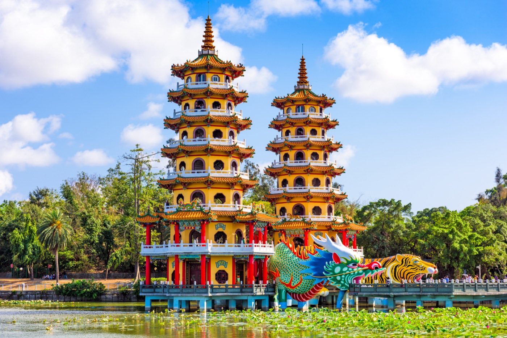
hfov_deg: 30.5
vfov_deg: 20.6
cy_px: 169
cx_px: 254
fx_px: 930
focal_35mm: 66
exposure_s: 1/200
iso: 64
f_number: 8
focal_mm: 66
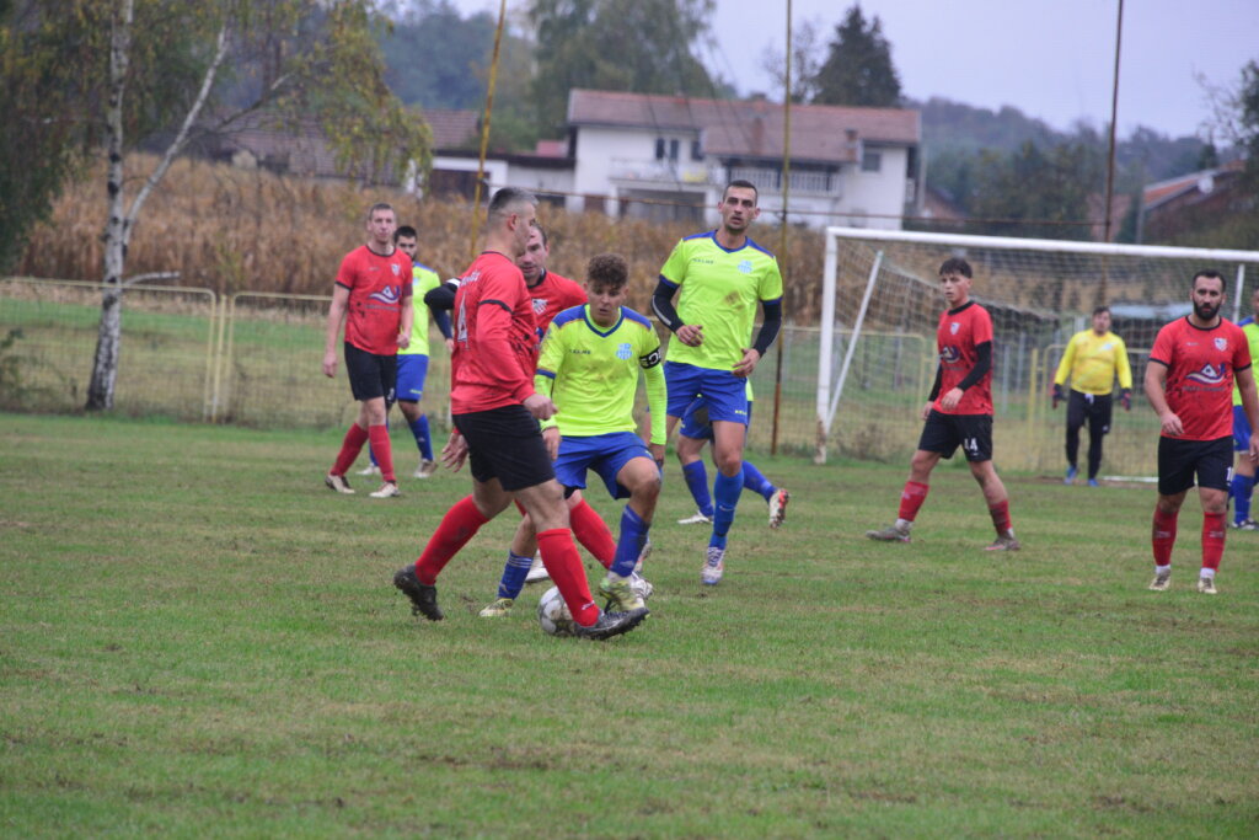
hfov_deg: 6.9
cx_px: 630
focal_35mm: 300
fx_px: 10492
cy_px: 420
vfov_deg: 4.6
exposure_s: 1/250
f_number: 8
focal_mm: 300
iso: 2000
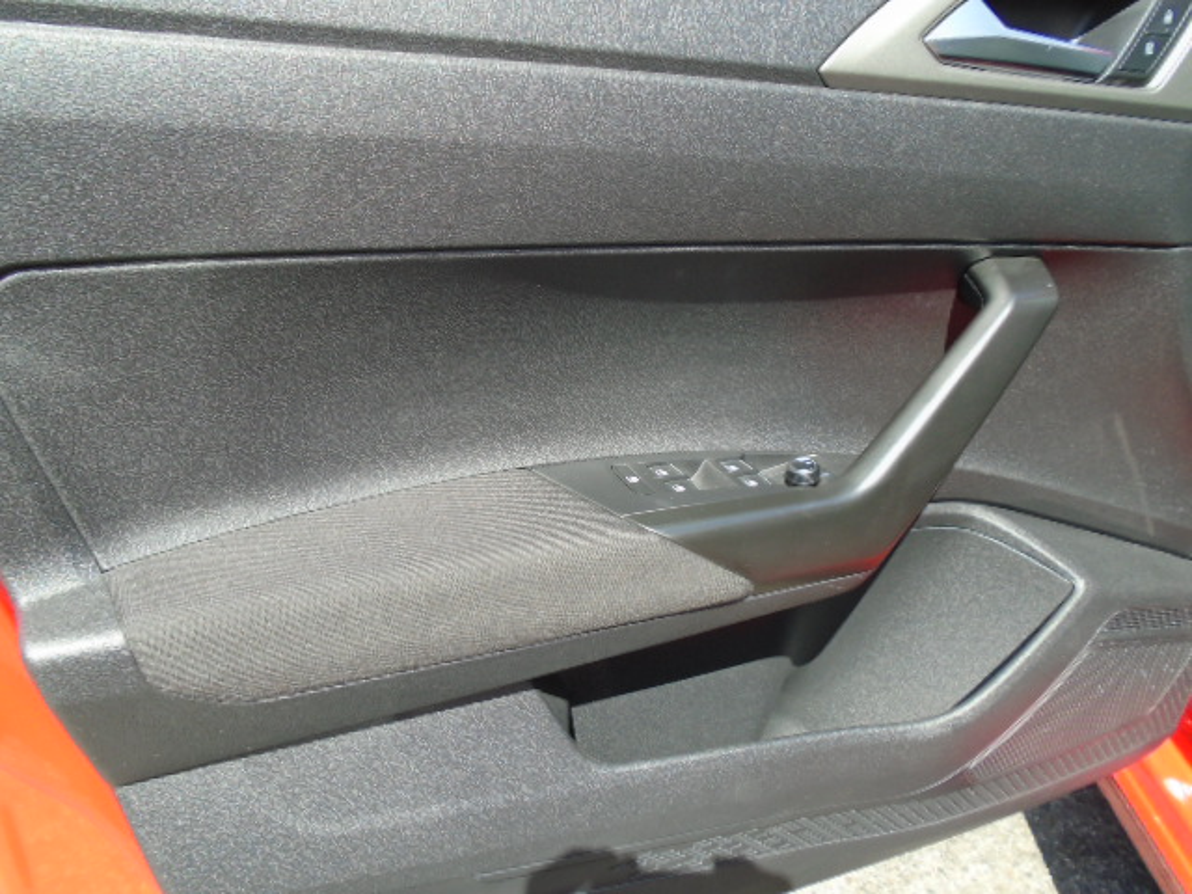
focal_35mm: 26
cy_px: 447
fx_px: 895
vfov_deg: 53.1
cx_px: 596
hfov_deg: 67.3
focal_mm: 4.6
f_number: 3.2
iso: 100
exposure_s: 1/250
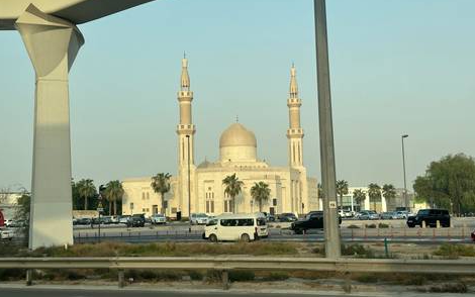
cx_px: 239
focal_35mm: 52
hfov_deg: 38.9
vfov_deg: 24.9
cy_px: 143
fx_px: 673
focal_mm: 6.86
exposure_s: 1/1721
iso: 64
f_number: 1.78
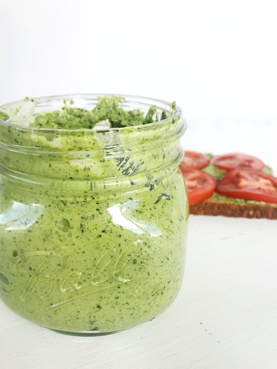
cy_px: 184
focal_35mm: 28
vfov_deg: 63.4
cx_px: 138
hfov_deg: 49.7
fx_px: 299
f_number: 1.8
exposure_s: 1/172
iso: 20
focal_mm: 3.99
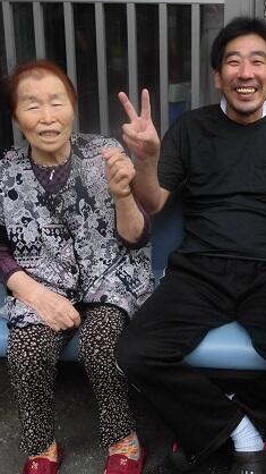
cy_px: 221
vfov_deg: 41.3
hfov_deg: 23.4
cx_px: 232
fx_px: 627
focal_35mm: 50
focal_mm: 5.81
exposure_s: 1/200
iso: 100
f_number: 3.5
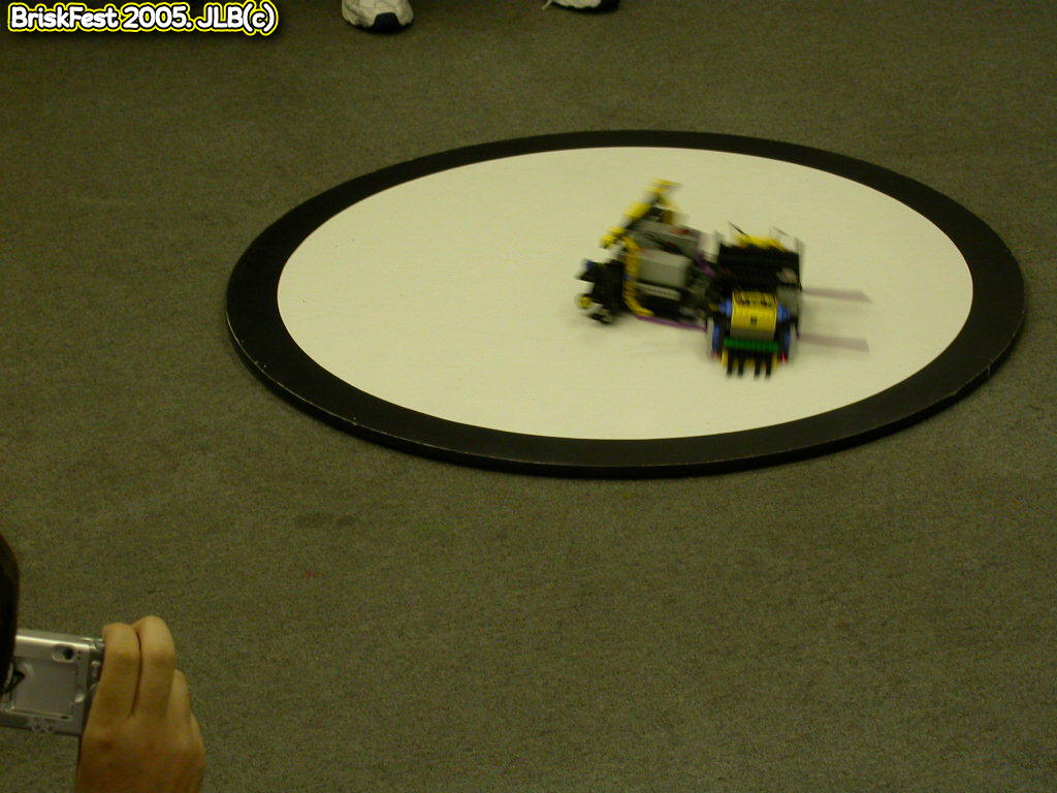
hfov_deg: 17.7
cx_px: 528
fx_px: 3389
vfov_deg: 13.3
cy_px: 396
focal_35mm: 111
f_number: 4.2
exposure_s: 1/13.8
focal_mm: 23.1
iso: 100
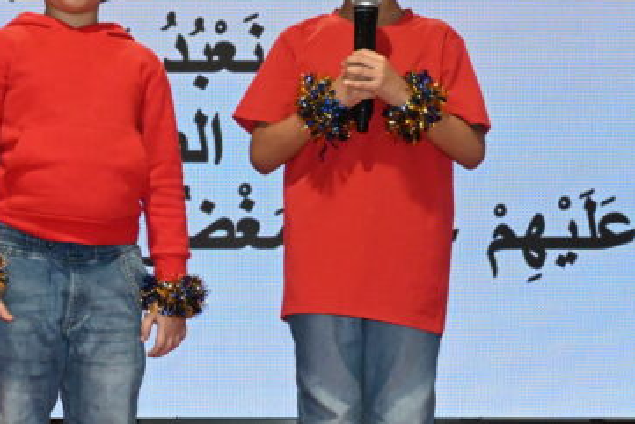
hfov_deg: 14.8
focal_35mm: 138
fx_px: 2437
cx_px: 294
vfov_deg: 9.9
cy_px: 99
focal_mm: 32.5
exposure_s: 1/60
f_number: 10
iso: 2500
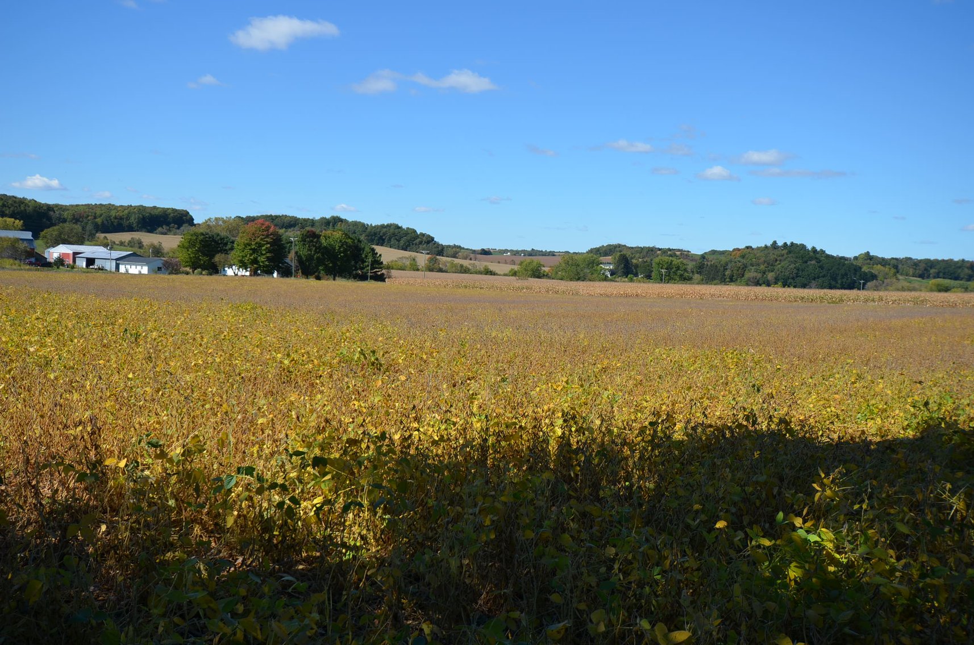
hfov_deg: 53.2
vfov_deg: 36.7
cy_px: 322
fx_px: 972
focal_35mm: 36
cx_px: 487
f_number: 8
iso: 100
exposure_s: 1/250
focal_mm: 24
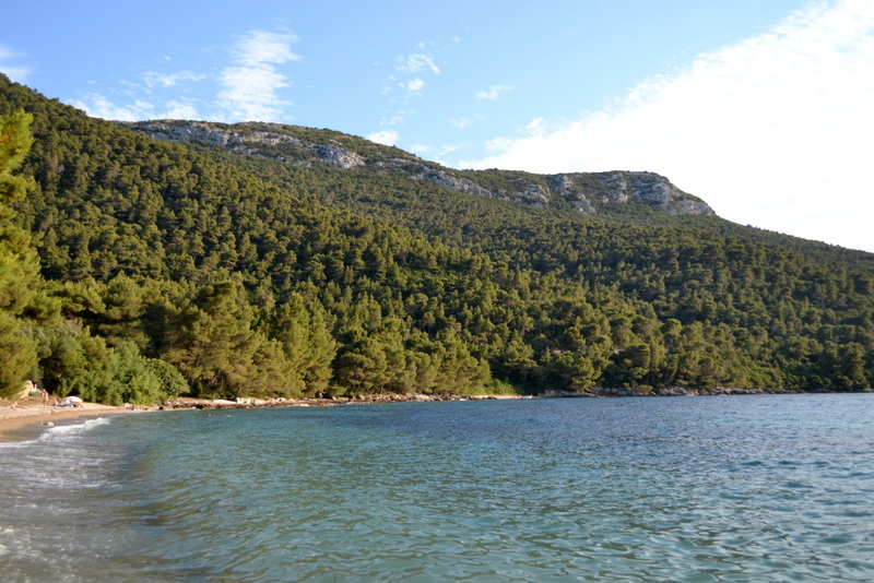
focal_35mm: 33
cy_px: 292
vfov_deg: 40.0
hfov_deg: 57.2
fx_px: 801
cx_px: 437
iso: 400
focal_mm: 22
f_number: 4.5
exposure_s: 1/1000
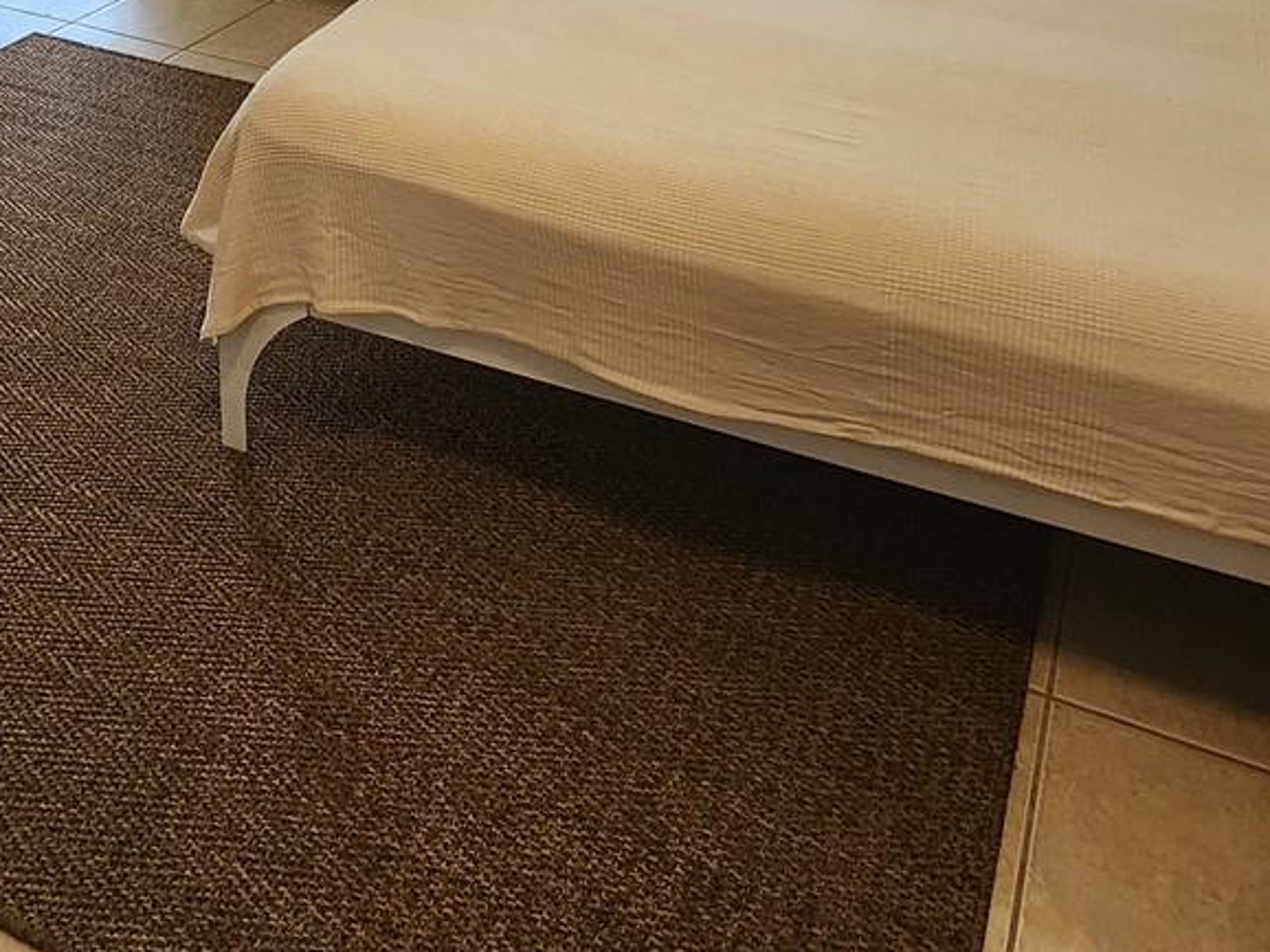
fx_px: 1320
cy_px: -242
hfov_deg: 51.3
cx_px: 569
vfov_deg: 31.7
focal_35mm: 36
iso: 160
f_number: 2.2
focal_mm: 2.2
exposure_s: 1/60
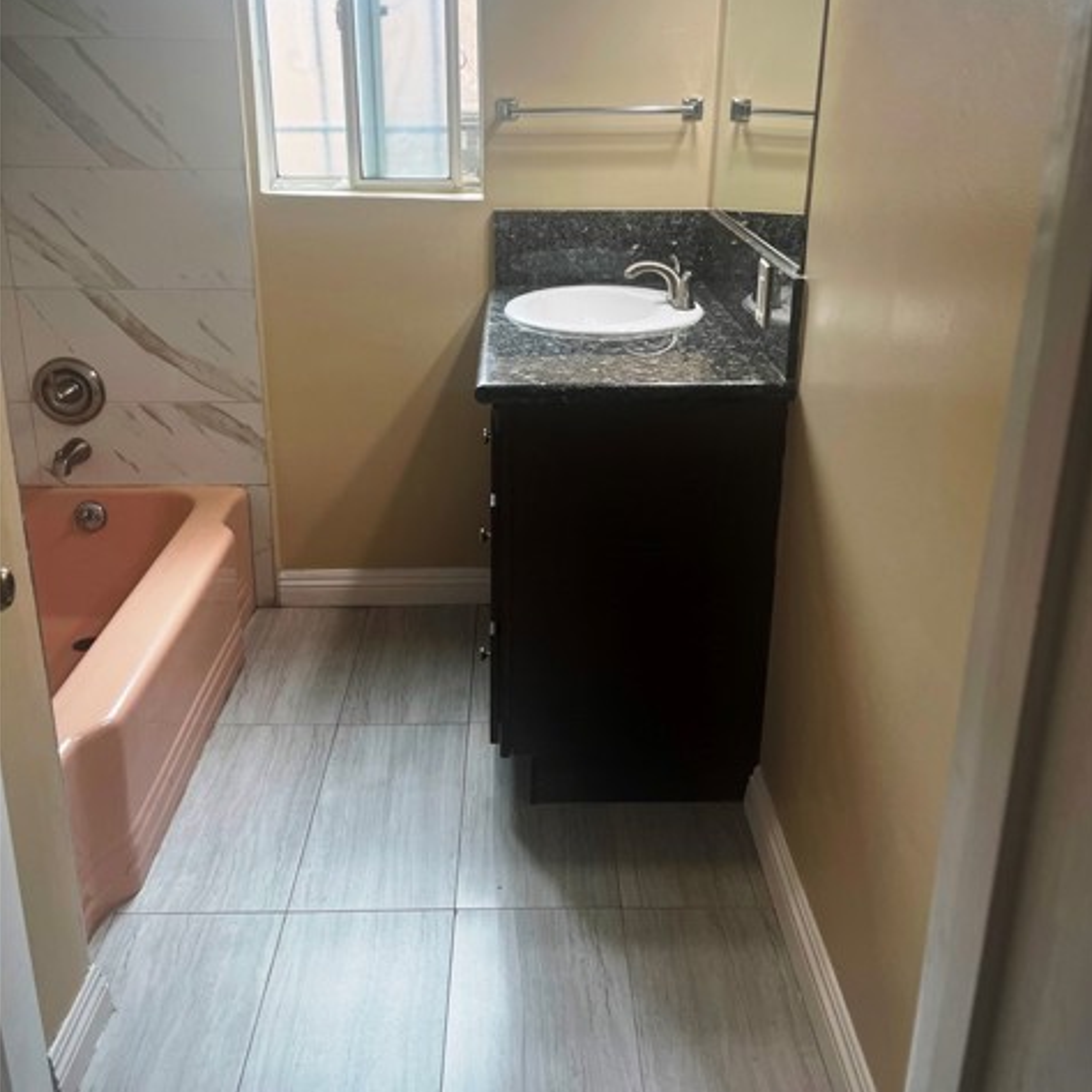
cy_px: 429
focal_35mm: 31
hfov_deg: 52.5
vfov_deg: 52.1
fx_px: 1106
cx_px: 551
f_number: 1.6
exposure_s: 1/120
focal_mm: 5.1
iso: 50
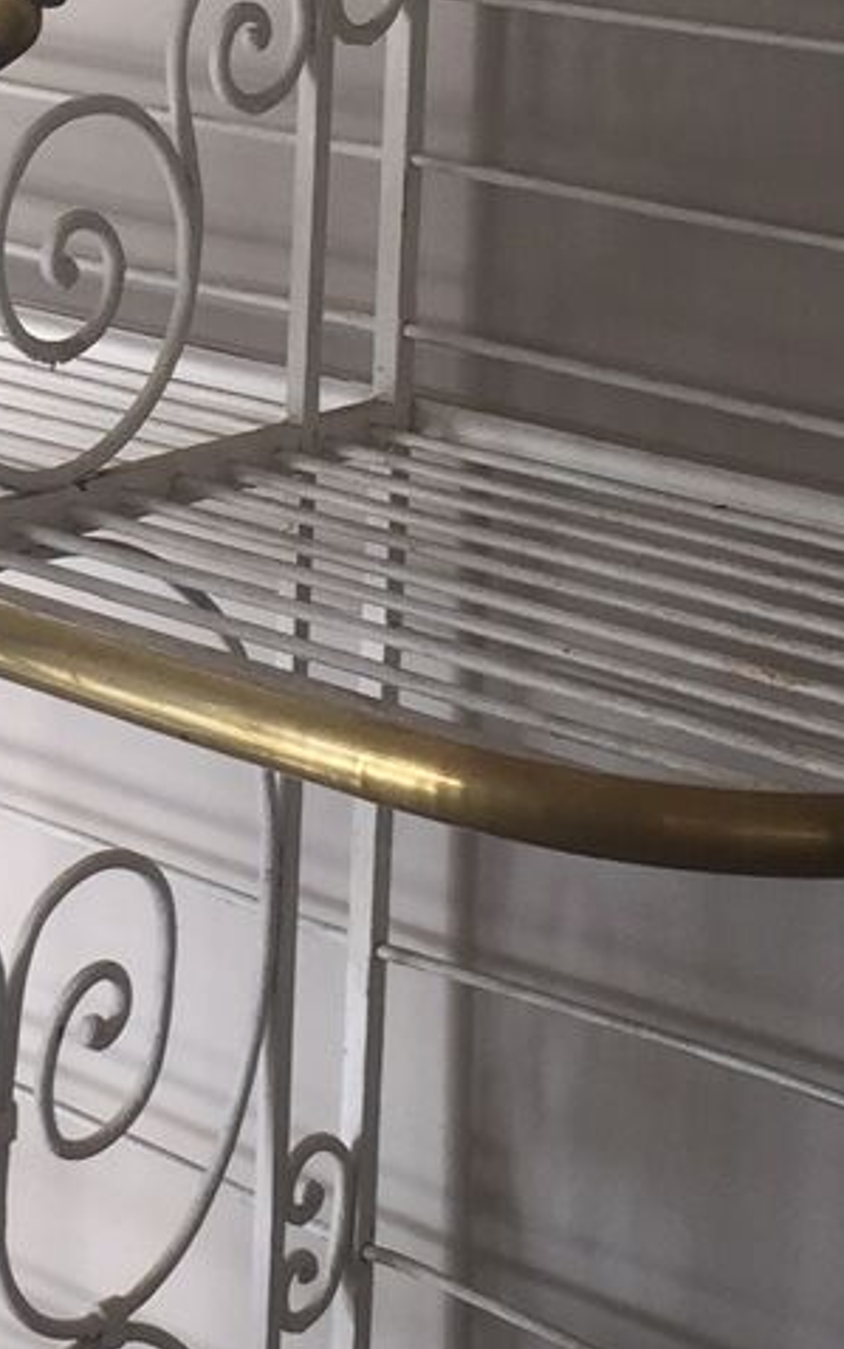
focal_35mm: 105
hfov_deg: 12.3
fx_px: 3862
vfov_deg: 19.6
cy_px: 294
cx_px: -25
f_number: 2.2
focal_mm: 4.15
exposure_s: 1/105
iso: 32
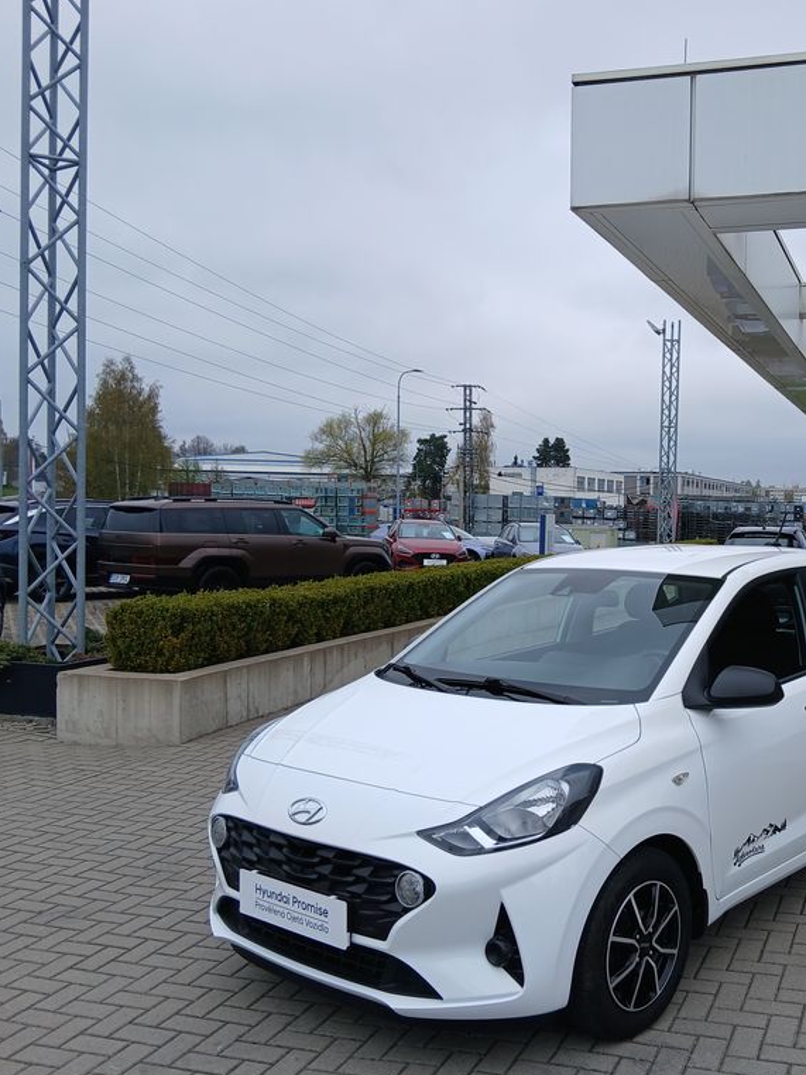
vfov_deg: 52.6
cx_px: 624
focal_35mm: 35
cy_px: 540
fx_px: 1086
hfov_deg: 39.4
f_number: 1.8
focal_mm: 3.98
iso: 20
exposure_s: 1/317
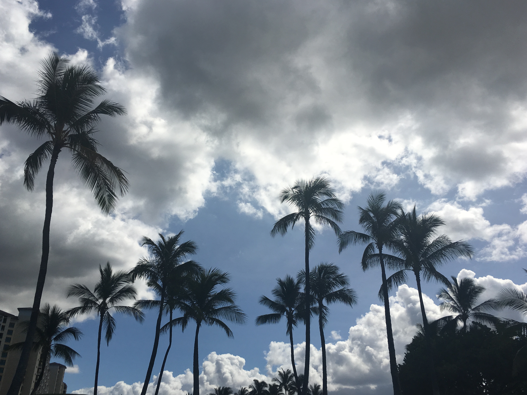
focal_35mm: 30
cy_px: 199
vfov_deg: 46.8
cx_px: 259
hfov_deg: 60.0
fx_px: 457
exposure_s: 1/5917
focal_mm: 4.15
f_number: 2.2
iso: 25
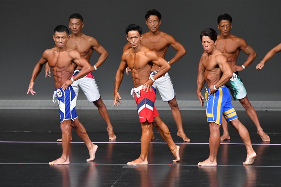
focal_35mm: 300
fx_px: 2341
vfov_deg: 4.6
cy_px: 94
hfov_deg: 6.9
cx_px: 140
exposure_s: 1/400
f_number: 5.6
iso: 4000
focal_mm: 200
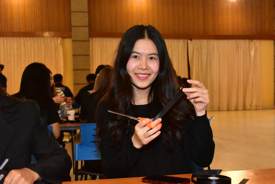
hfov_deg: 41.1
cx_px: 141
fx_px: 367
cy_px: 92
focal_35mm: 48
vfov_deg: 28.1
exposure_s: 1/100
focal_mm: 45
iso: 8000
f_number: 6.3
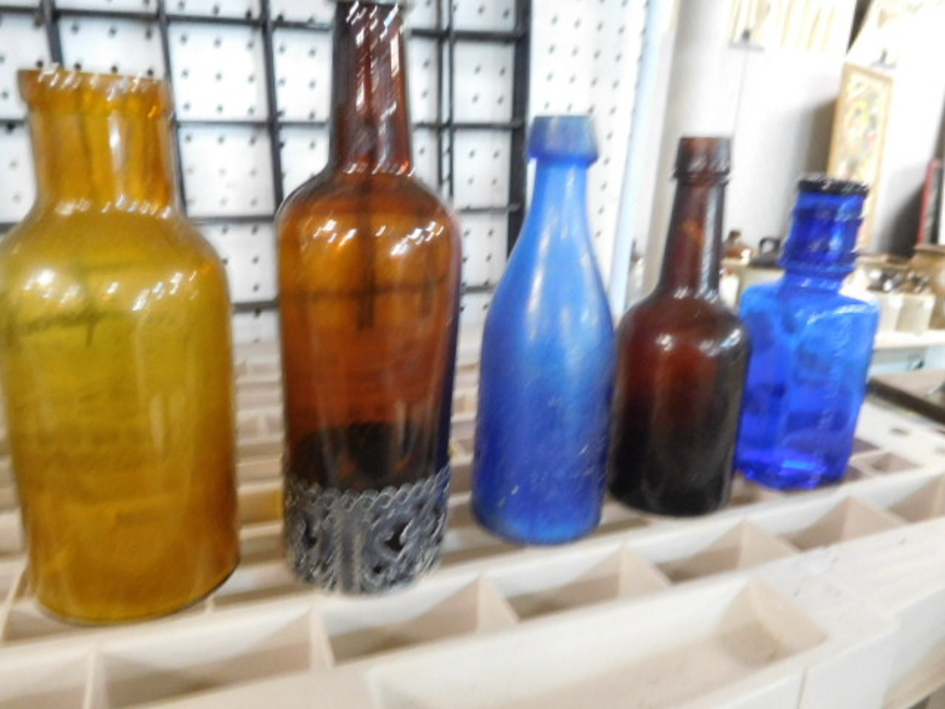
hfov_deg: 69.4
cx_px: 472
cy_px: 354
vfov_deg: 54.9
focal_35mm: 25
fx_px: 682
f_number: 3.4
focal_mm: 4.5
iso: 800
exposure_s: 1/5
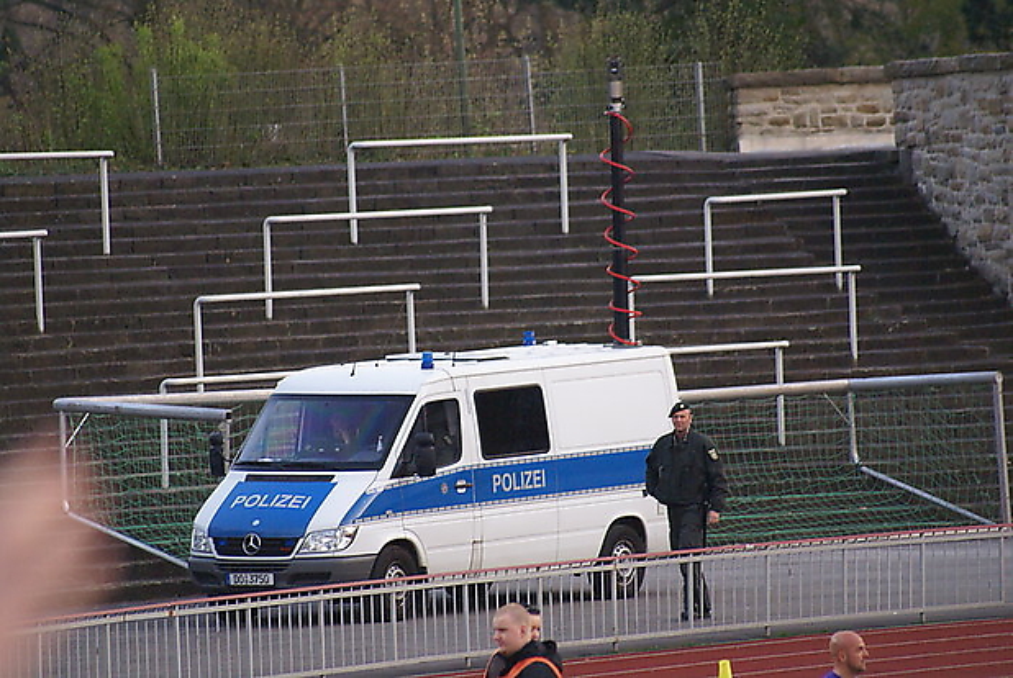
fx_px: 9722
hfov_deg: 6.0
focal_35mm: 345
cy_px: 339
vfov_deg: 4.0
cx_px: 506
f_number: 5.6
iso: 800
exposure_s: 1/320
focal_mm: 230
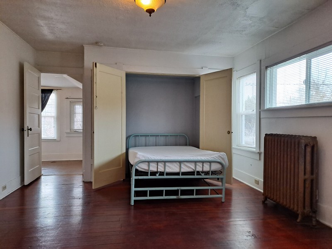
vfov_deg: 54.9
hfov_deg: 69.4
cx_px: 166
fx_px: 240
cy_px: 124
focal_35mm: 25
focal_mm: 4.6
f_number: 2
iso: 80
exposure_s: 1/60
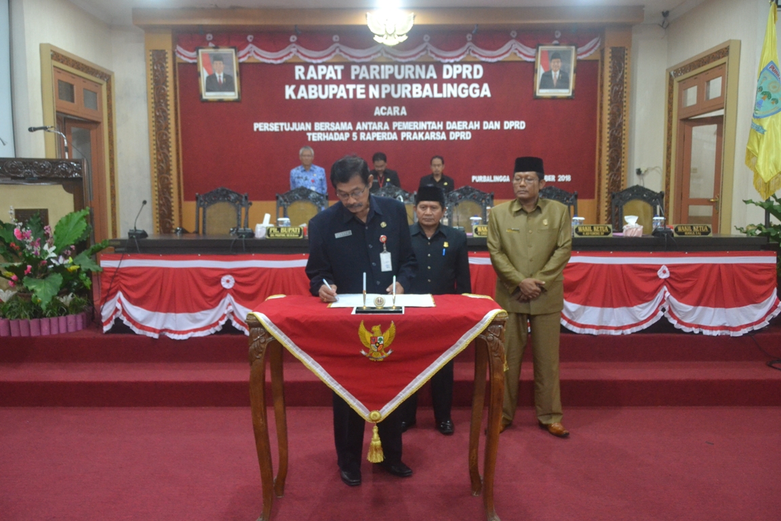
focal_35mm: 27
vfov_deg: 47.9
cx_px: 390
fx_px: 586
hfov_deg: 67.4
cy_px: 260
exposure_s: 1/15
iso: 2200
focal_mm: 18
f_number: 3.5
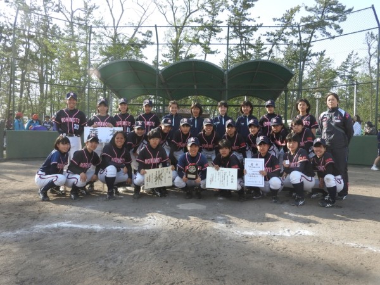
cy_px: 142
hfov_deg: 60.0
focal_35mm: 30
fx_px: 329
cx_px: 190
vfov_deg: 46.8
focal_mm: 5.4
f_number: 3.5
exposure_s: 1/400
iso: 100
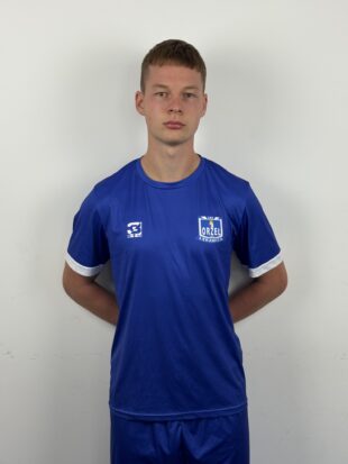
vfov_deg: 39.6
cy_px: 232
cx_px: 174
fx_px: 643
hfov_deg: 30.3
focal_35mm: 48
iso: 50
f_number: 1.78
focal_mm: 6.76
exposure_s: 1/100
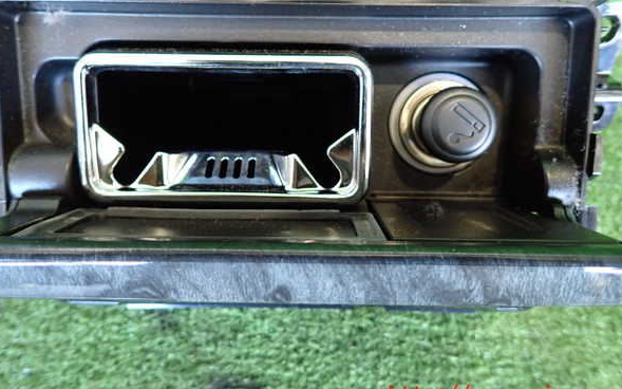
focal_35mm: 27
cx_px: 310
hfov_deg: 68.4
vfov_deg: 45.9
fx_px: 458
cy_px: 171
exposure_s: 1/30
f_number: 2
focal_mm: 4.5
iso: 800
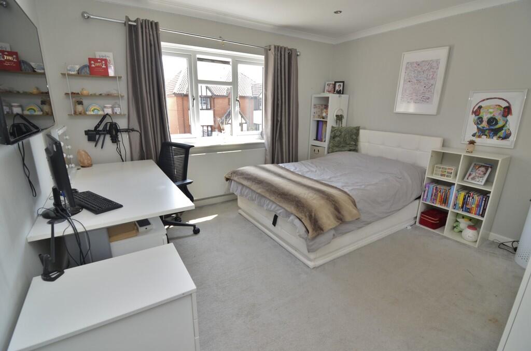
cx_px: 266
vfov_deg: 71.8
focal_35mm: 16
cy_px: 176
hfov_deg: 95.1
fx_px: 243
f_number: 5.6
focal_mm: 11
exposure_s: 1/60
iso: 400
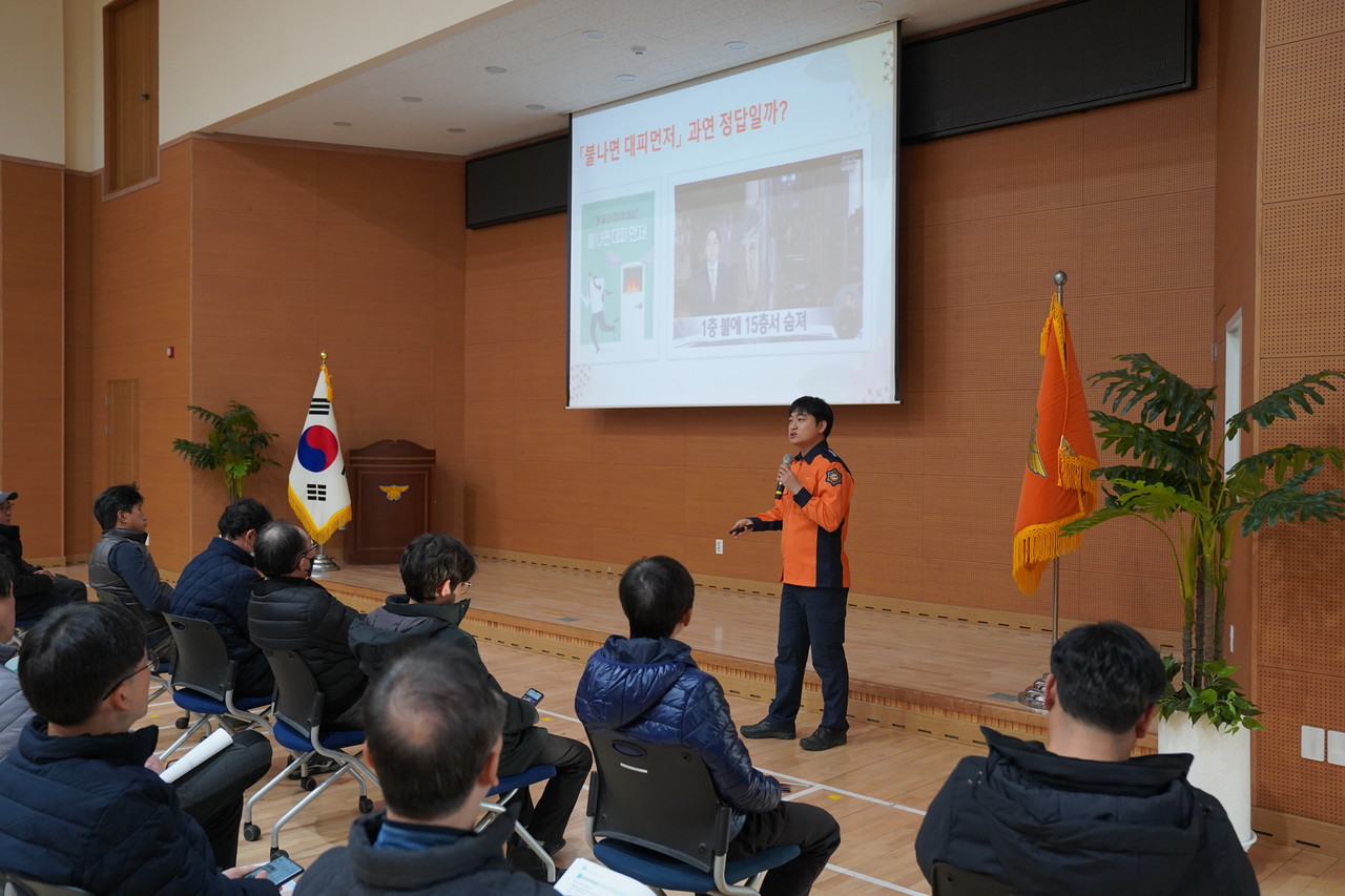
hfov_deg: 60.3
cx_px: 672
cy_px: 448
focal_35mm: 31
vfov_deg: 42.3
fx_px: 1158
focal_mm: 31
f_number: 4
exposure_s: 1/160
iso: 2000
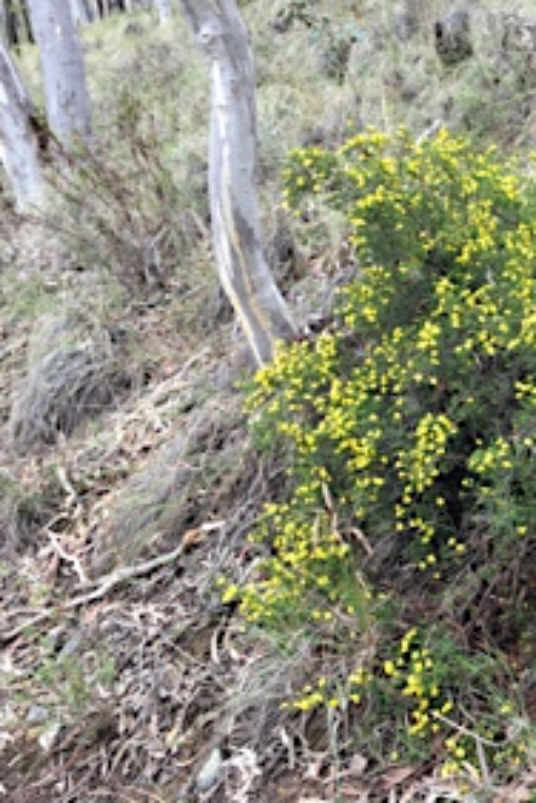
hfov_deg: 30.8
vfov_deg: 47.4
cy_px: 399
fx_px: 916
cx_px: 507
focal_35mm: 41
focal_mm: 4.15
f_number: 2.2
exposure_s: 1/108
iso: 25
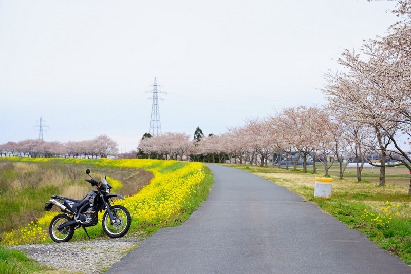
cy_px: 137
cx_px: 206
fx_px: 1199
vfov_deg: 13.1
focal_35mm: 105
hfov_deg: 19.4
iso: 100
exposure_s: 1/160
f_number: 5
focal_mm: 105
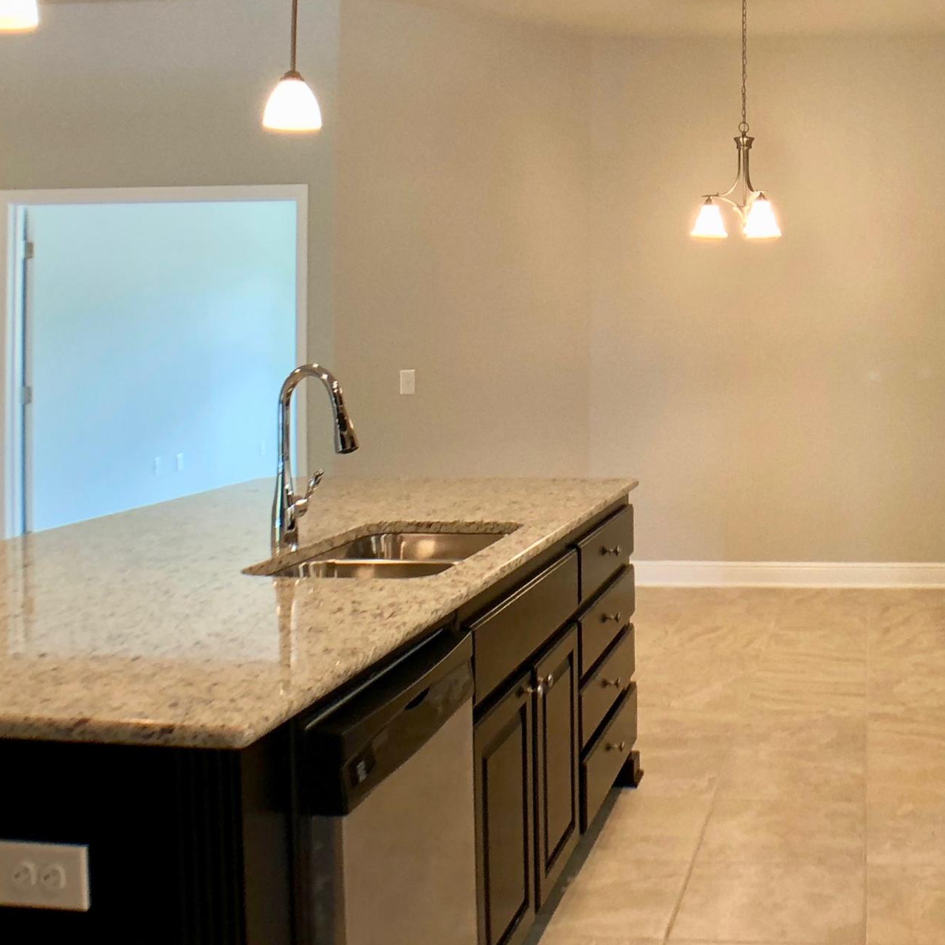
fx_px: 1791
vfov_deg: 29.3
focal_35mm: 58
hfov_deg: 28.7
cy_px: 288
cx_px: 807
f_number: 1.8
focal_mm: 4
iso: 200
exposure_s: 1/60
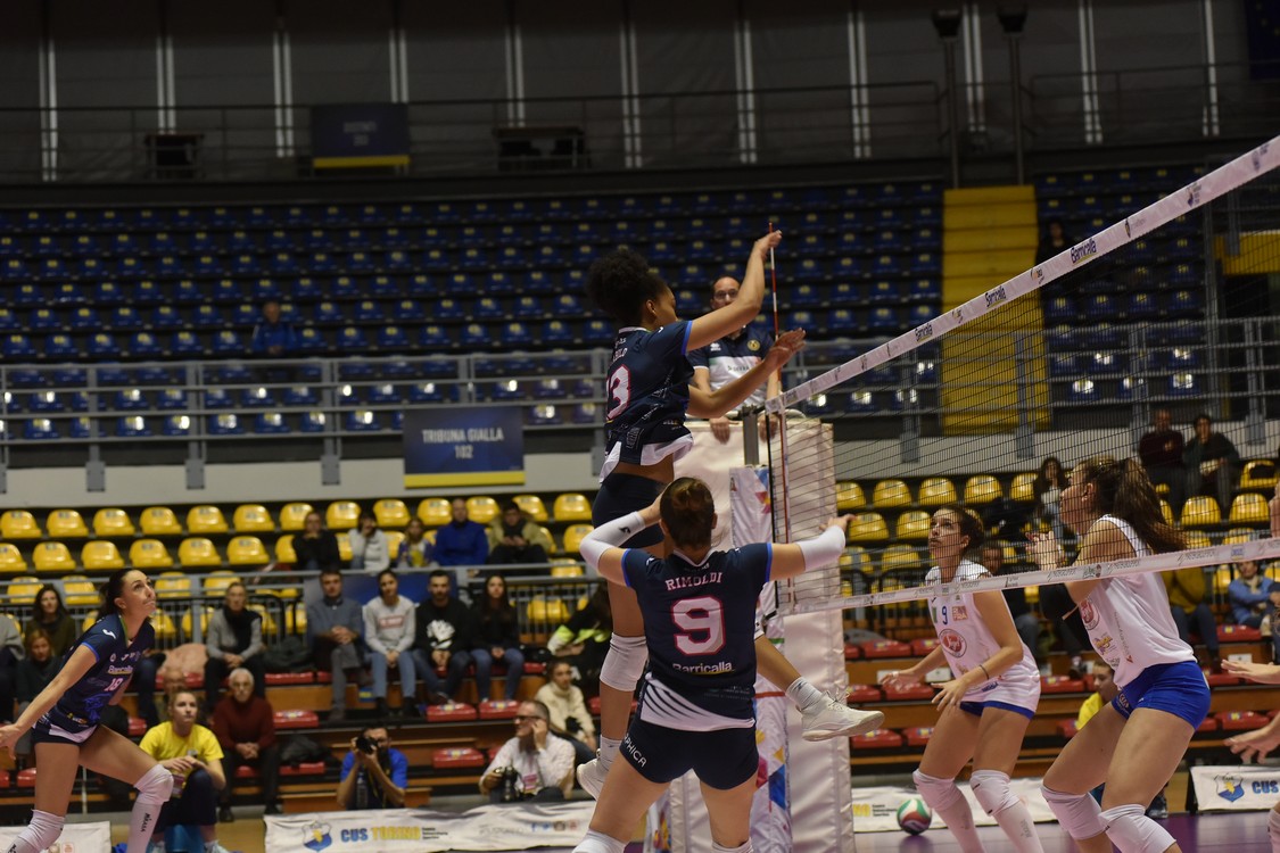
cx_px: 640
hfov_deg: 22.1
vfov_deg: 14.9
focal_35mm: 92
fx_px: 3271
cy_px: 426
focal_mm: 92
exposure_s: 1/640
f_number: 4.5
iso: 3200
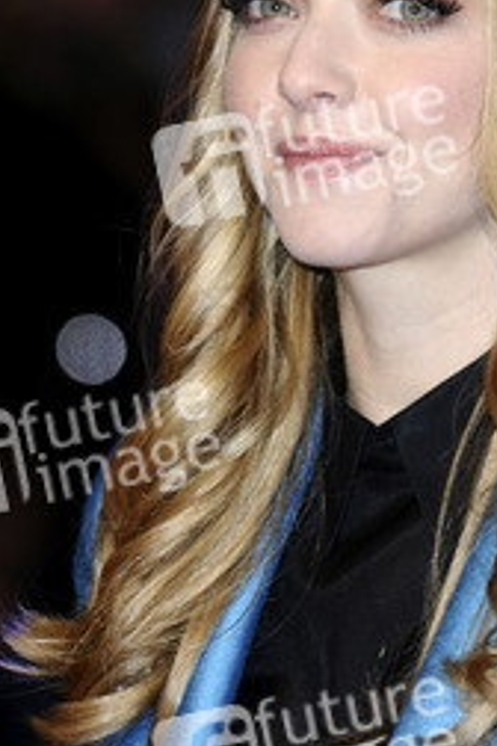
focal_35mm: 476
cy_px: 305
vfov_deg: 4.3
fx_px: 9856
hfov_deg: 2.9
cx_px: 392
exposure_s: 1/200
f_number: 4.5
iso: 320
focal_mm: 200
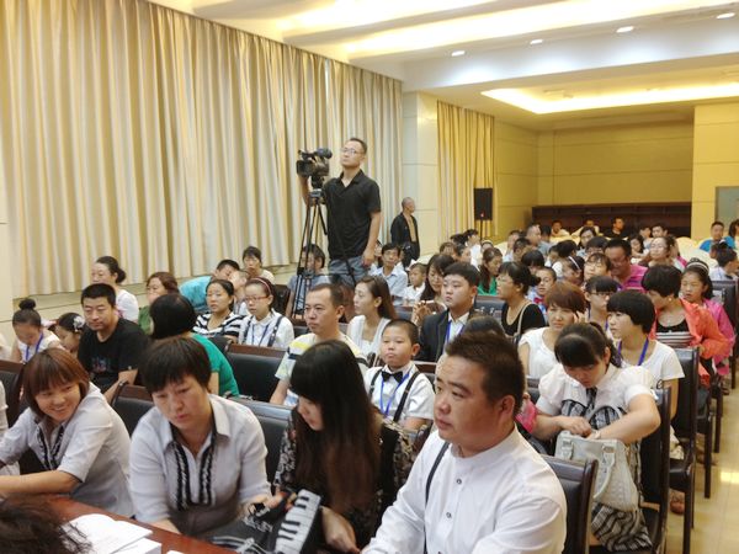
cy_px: 277
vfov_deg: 40.7
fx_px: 747
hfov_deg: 52.6
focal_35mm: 35
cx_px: 370
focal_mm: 4.28
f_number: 2.4
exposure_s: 1/20
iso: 125
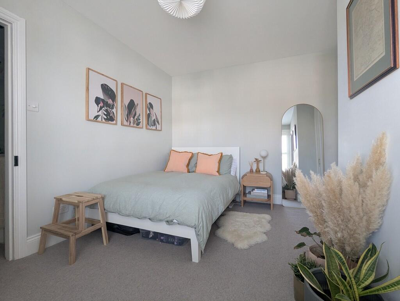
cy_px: 150
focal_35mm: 16
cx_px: 200
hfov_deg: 94.4
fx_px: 185
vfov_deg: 78.2
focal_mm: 2.35
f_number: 2.2
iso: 138
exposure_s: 1/43.5
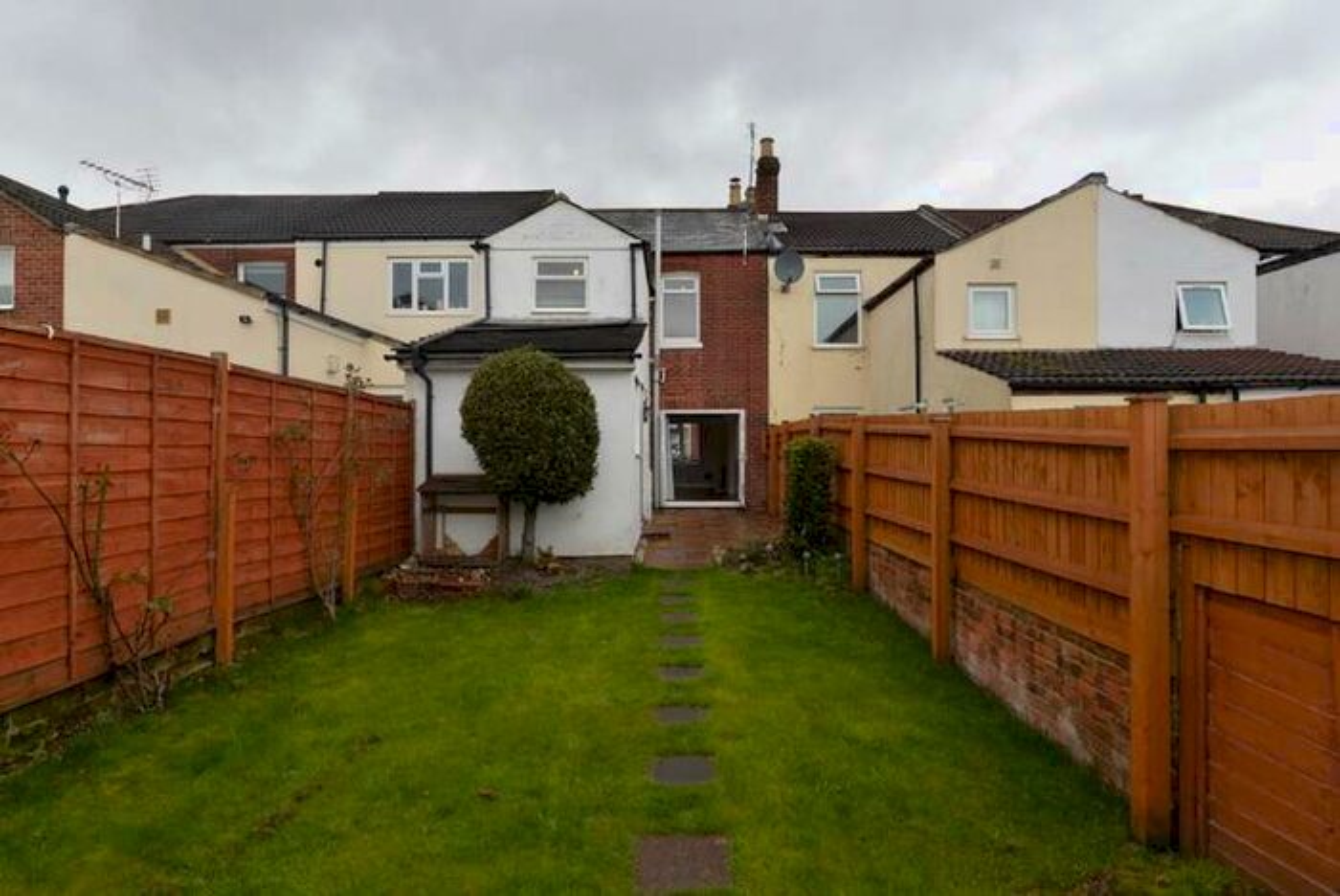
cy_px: 448
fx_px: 745
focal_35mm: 20
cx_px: 670
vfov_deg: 62.0
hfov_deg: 83.9
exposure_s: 1/160
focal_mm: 20
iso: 100
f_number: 6.3
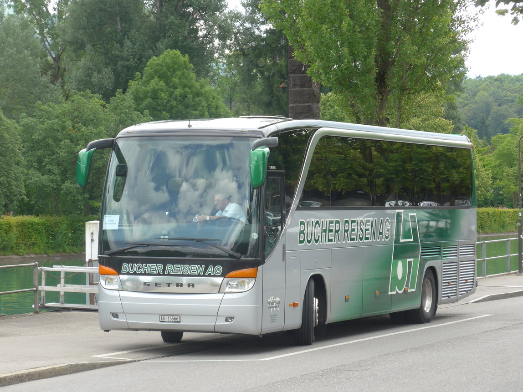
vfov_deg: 10.7
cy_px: 190
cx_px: 260
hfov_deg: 14.3
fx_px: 2085
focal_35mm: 138
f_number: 5.3
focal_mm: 25.7
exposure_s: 1/100
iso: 80
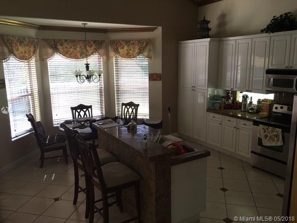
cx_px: 148
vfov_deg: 48.2
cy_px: 112
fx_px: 249
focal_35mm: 29
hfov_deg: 61.7
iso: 40
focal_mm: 4.15
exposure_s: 1/30
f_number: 2.2
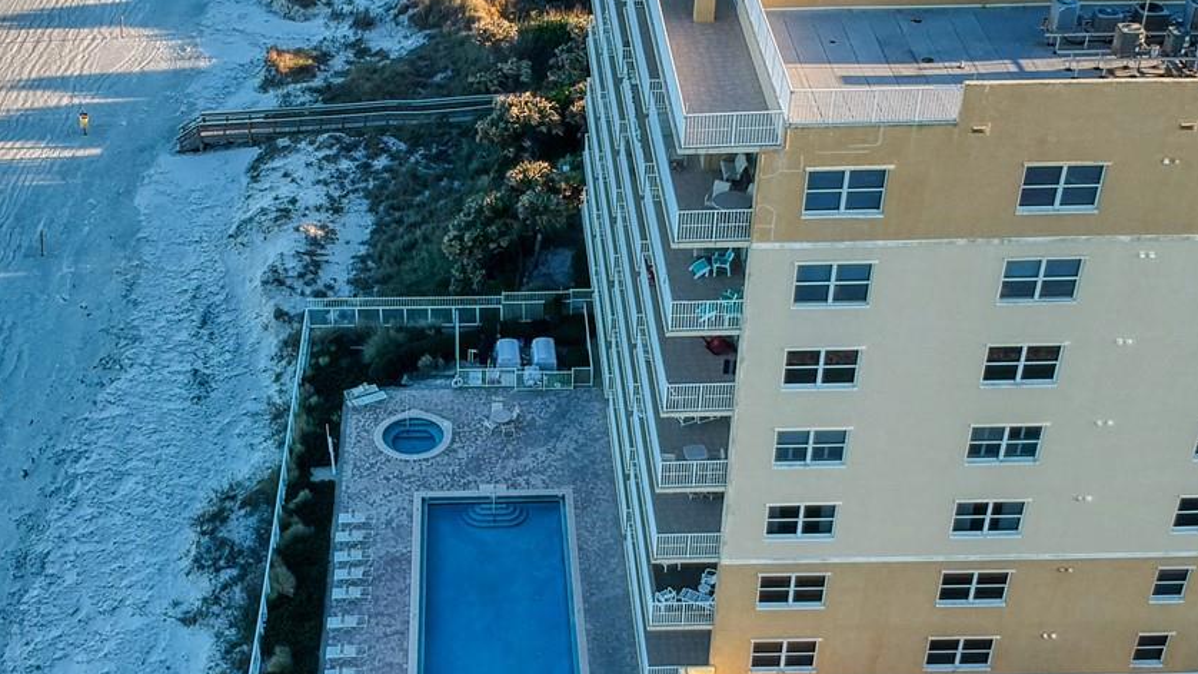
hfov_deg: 39.8
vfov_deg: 23.0
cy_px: 401
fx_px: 1652
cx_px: 522
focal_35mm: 52
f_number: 2.6
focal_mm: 4.5
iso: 100
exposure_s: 1/320
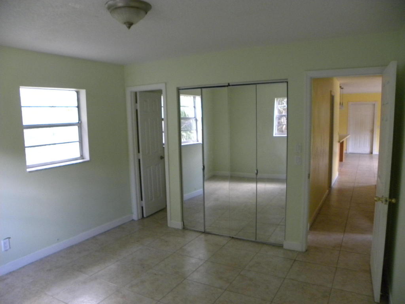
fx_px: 304
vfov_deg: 53.1
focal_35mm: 26
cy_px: 152
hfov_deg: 67.3
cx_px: 202
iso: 400
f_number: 2.8
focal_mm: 4.6
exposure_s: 1/34.4
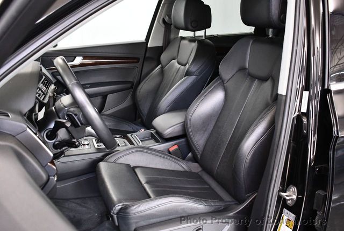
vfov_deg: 37.0
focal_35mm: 36
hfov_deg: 53.1
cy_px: 116
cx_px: 172
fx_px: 345
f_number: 3.5
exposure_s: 1/125
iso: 2200
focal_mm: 18
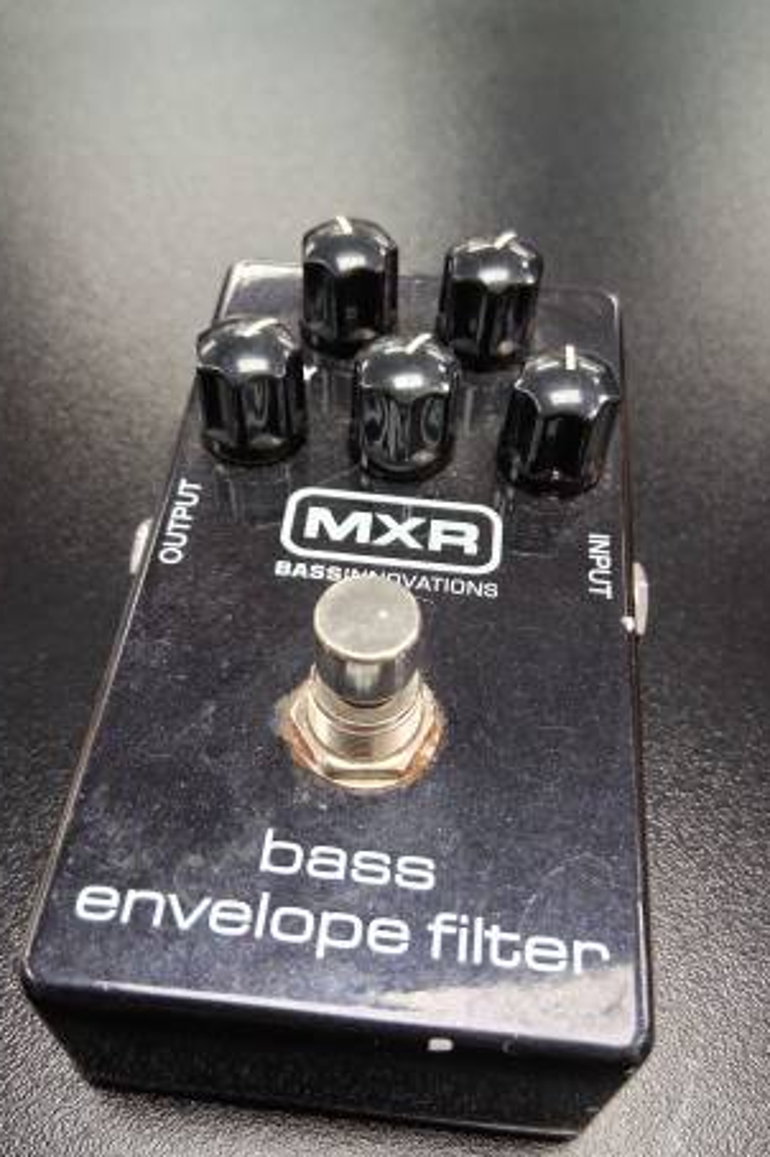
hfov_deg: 42.3
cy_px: 614
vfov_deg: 60.3
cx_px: 382
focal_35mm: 31
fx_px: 996
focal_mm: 3.98
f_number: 1.8
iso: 400
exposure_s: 1/60
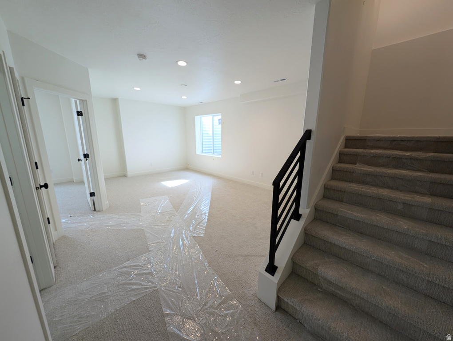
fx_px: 157
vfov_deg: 94.6
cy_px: 170
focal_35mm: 12
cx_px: 226
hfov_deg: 110.5
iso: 70
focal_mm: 2.23
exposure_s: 1/120
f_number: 1.95
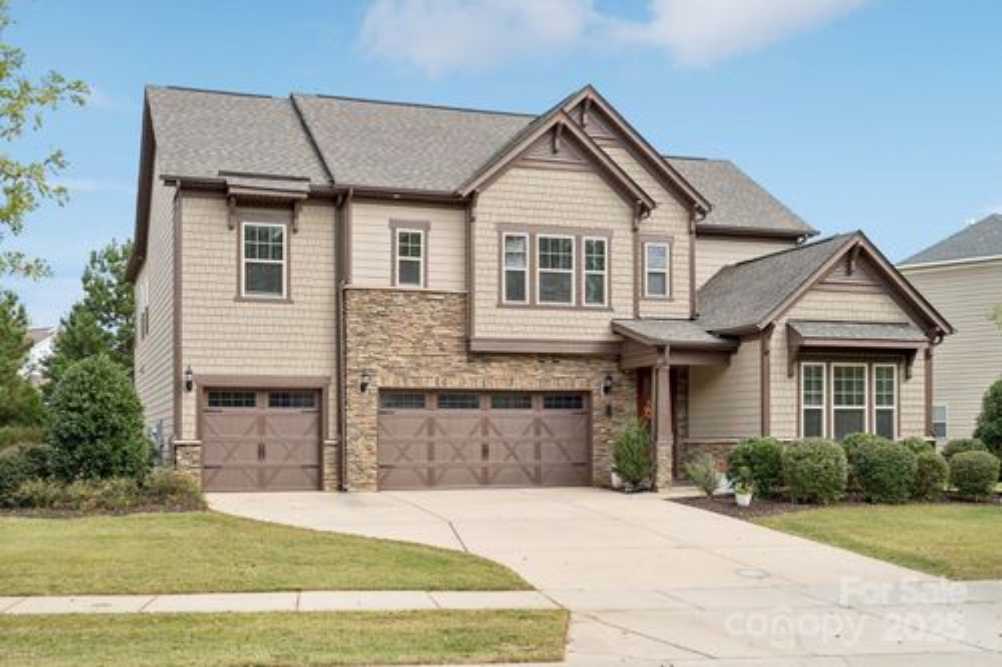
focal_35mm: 39
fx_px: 1085
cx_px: 501
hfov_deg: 49.6
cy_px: 334
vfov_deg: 34.2
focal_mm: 39
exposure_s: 1/320
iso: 100
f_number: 5
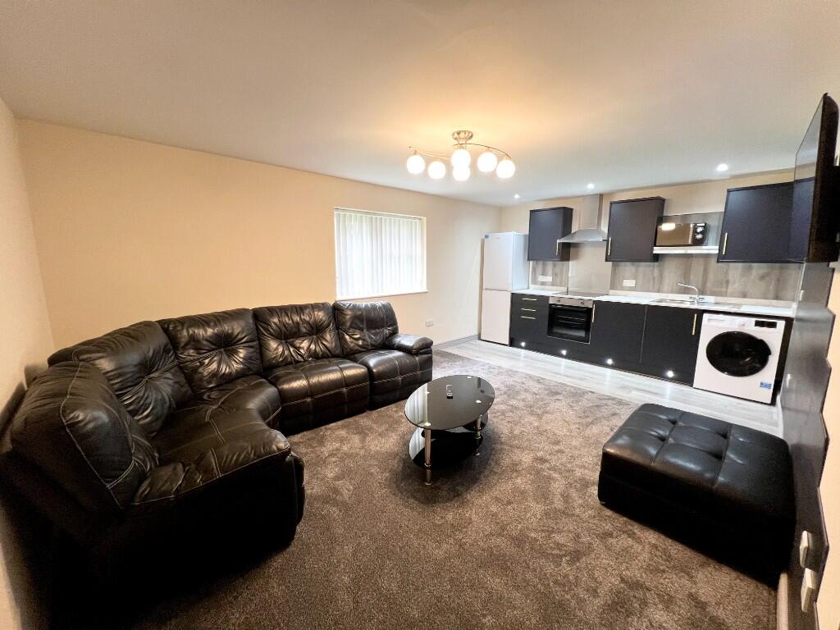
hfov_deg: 106.2
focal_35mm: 13
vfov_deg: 89.9
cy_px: 315
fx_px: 315
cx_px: 420
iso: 160
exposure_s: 1/50
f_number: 1.8
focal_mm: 1.57
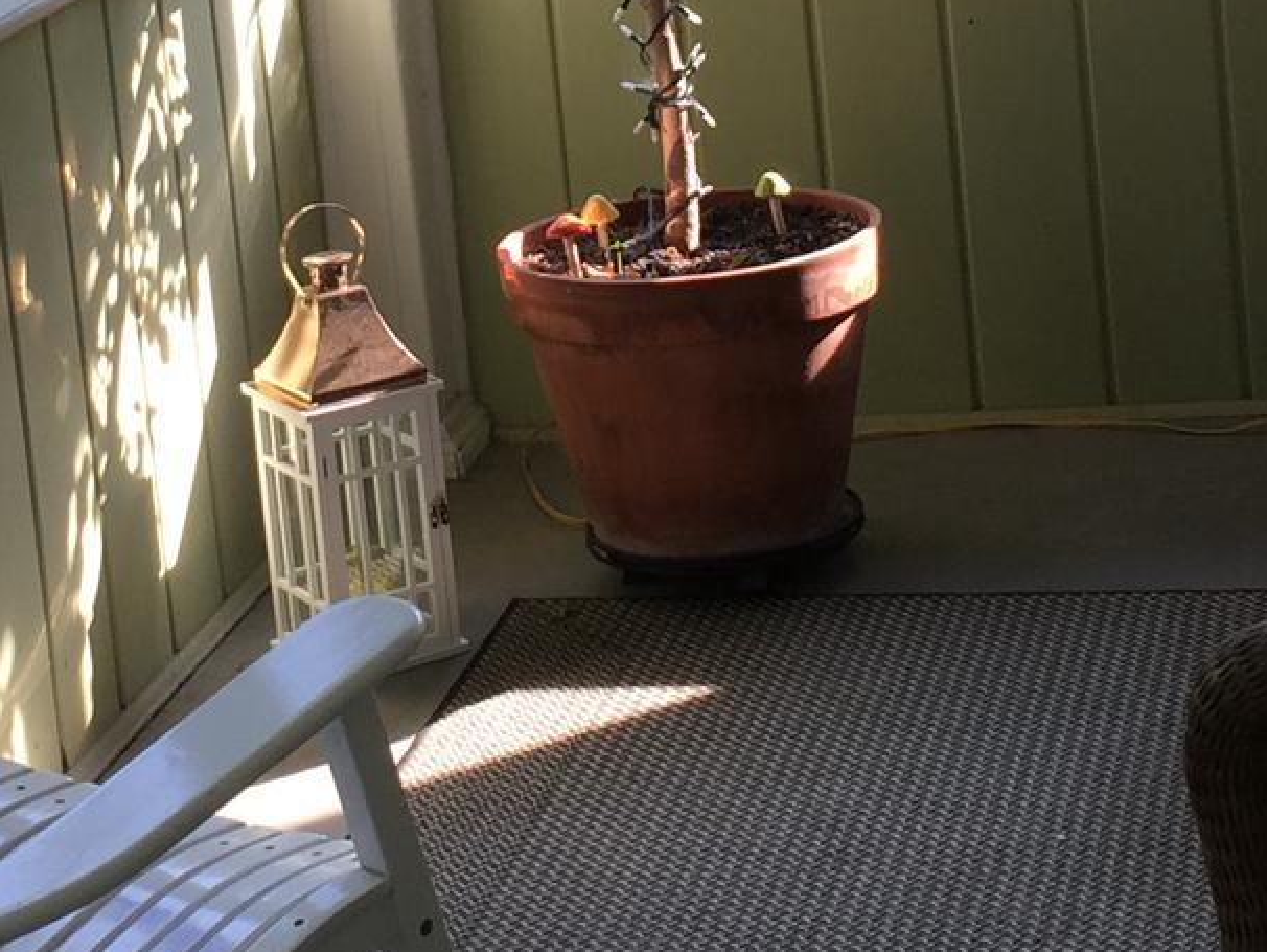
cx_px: 466
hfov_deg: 20.0
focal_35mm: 98
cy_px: 13
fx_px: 3588
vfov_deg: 14.9
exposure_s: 1/60
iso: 32
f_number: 2.2
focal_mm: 4.15
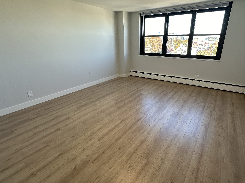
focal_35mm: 19
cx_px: 135
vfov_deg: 68.7
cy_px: 89
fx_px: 134
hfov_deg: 84.4
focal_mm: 2.22
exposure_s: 1/120
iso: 100
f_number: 2.2
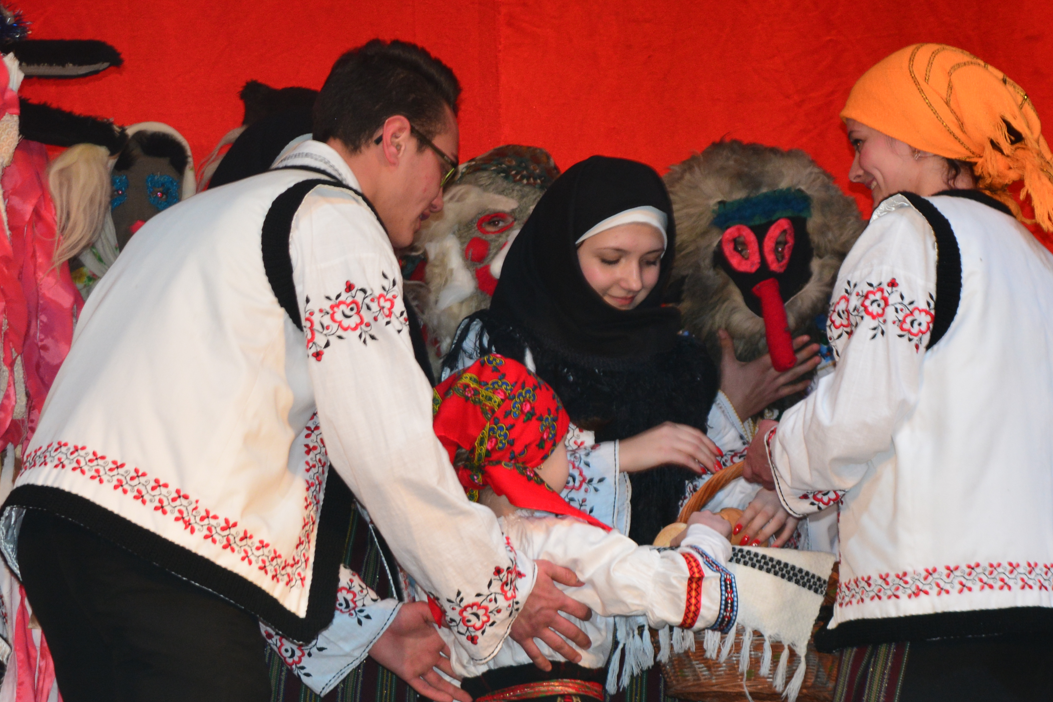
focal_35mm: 157
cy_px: 387
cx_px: 742
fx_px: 4591
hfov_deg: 13.1
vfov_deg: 8.7
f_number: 5.6
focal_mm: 55
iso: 500
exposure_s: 1/60
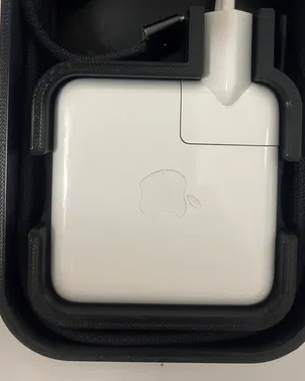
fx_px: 474
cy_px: 117
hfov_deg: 35.6
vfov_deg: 43.0
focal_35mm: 42
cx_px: 162
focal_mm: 5.1
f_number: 1.6
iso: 100
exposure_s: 1/50
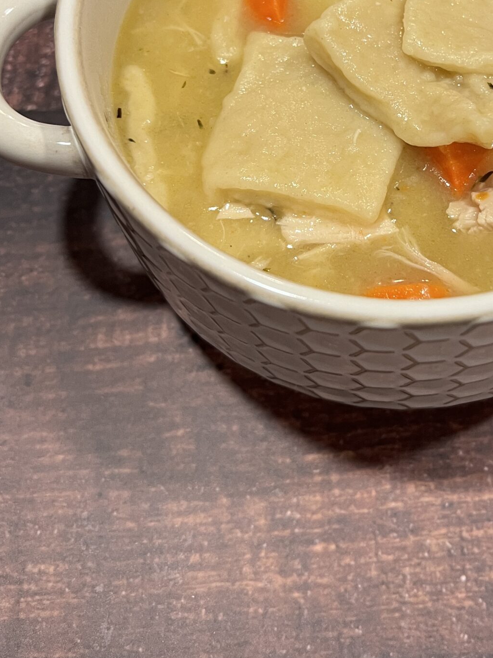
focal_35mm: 49
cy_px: 153
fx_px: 930
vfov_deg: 37.8
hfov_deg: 29.0
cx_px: 393
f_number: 1.5
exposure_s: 1/60
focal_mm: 5.7
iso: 160
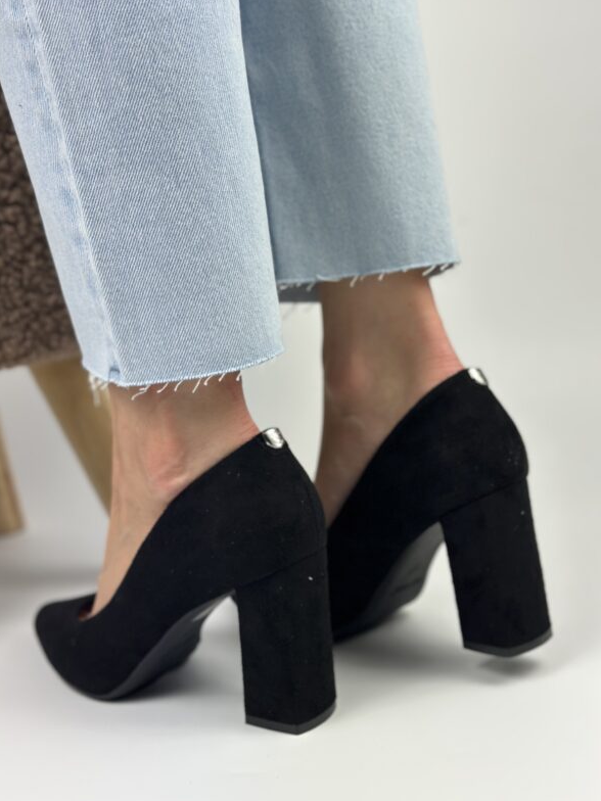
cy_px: 403
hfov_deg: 29.7
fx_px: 1134
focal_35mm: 49
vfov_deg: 38.9
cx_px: 304
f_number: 1.78
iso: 80
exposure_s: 1/1000
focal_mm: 6.86
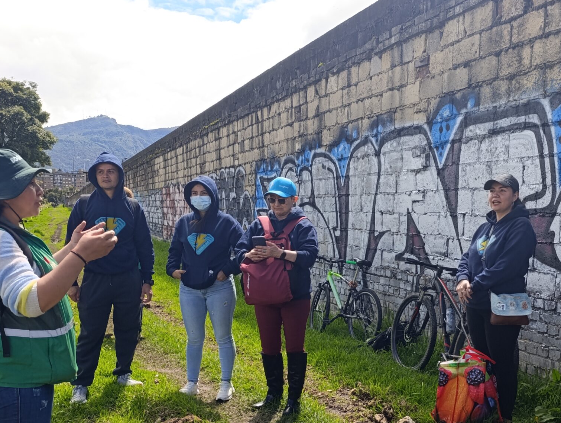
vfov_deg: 36.2
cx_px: 377
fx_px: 633
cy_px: 309
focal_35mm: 39
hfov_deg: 47.0
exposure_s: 1/248
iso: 50
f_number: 1.6
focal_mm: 6.14
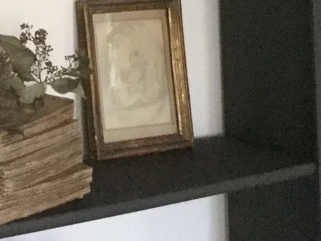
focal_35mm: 131
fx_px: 1215
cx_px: -237
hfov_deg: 13.6
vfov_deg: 10.4
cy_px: -251
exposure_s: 1/33
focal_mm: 3.3
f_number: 2.4
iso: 200
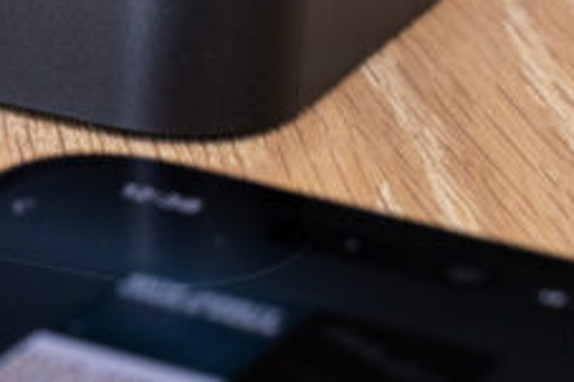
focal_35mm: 187
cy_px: -272
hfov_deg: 10.8
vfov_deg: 7.2
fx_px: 2979
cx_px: -109
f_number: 5.6
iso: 800
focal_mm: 35
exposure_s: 1/50
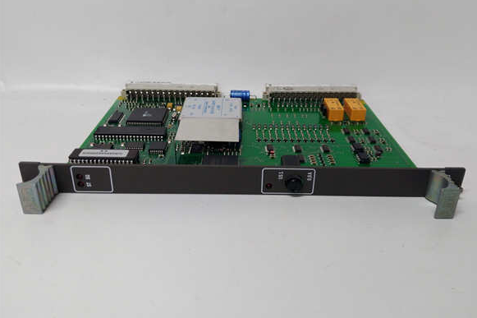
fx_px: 384
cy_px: 136
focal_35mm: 29
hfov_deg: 63.7
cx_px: 245
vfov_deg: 44.8
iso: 172
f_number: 2
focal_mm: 3.79
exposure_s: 1/33
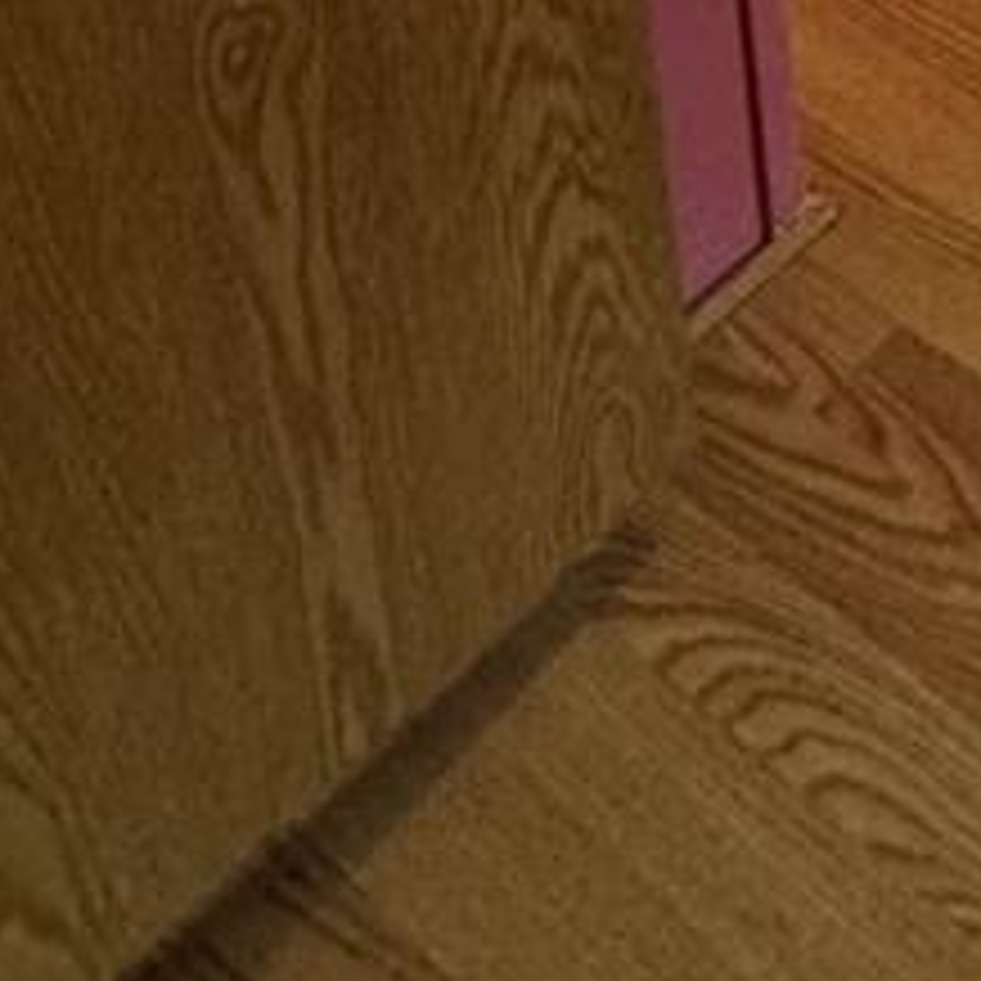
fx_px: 2180
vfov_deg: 16.0
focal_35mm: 68
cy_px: -1233
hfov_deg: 17.5
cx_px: 2002
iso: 500
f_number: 2.2
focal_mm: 2.22
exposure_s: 1/60
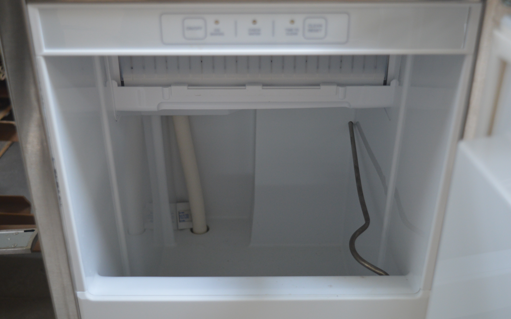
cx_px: 255
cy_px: 150
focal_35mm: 46
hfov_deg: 43.5
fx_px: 641
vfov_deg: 28.0
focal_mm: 30
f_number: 4.2
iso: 720
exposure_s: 1/60
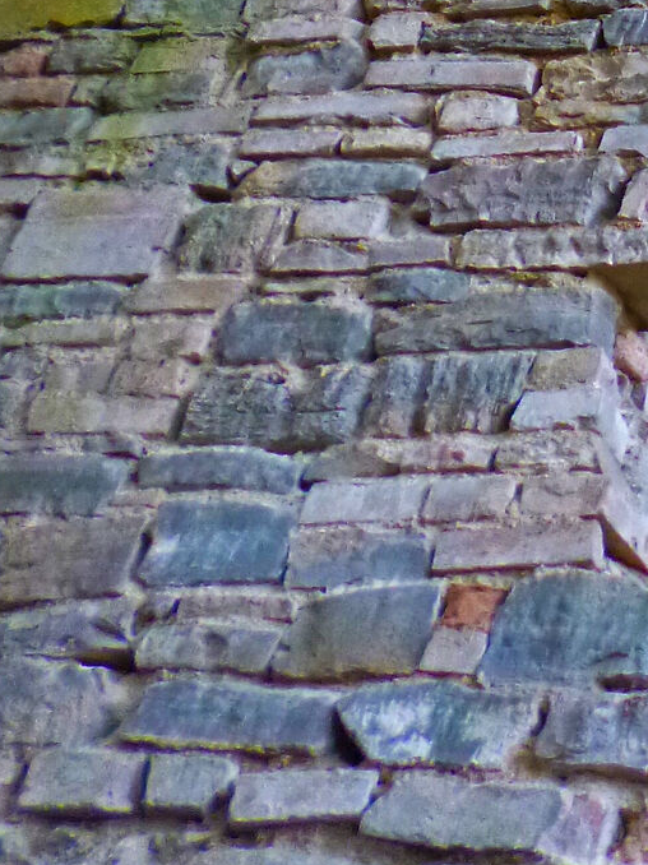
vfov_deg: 19.8
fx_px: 2123
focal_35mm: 85
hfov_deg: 15.7
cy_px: -458
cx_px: 1020
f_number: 2.5
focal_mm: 4.3
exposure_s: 1/60
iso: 400
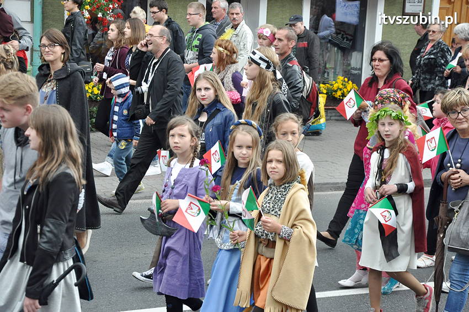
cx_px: 234
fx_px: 1210
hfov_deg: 21.9
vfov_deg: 14.7
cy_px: 156
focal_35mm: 93
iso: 1250
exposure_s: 1/800
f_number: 5.6
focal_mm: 62
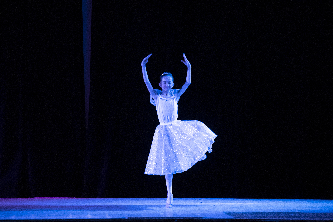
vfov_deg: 6.1
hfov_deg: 9.1
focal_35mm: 225
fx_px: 2081
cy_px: 111
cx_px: 166
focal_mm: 150
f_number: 2.8
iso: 1250
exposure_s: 1/320
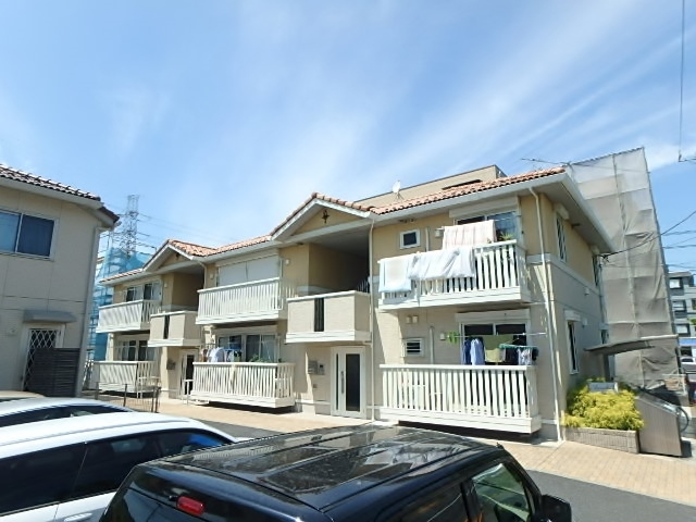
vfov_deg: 63.4
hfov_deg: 79.0
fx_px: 422
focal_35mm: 21
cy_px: 261
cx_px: 348
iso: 125
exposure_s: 1/400
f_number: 6
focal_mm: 3.7
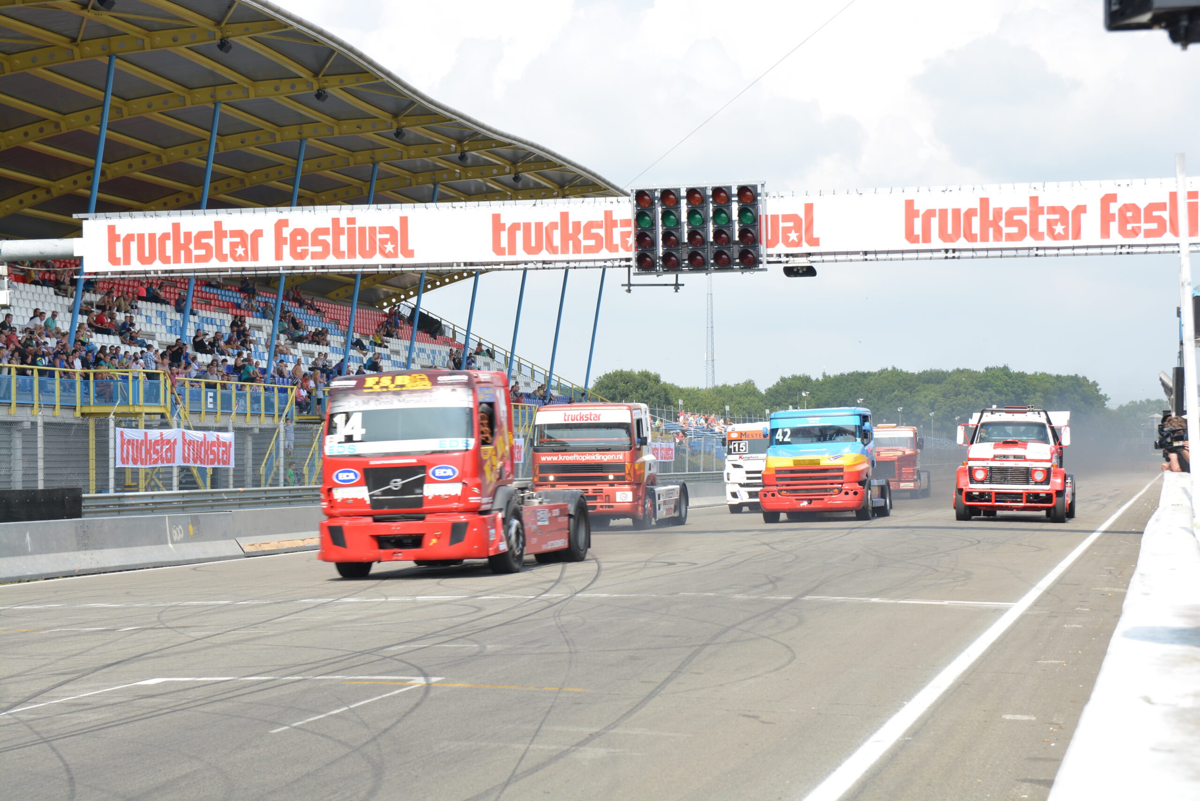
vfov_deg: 18.2
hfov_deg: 27.0
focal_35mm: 75
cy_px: 400
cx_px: 600
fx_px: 2500
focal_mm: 50
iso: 160
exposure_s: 1/250
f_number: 8
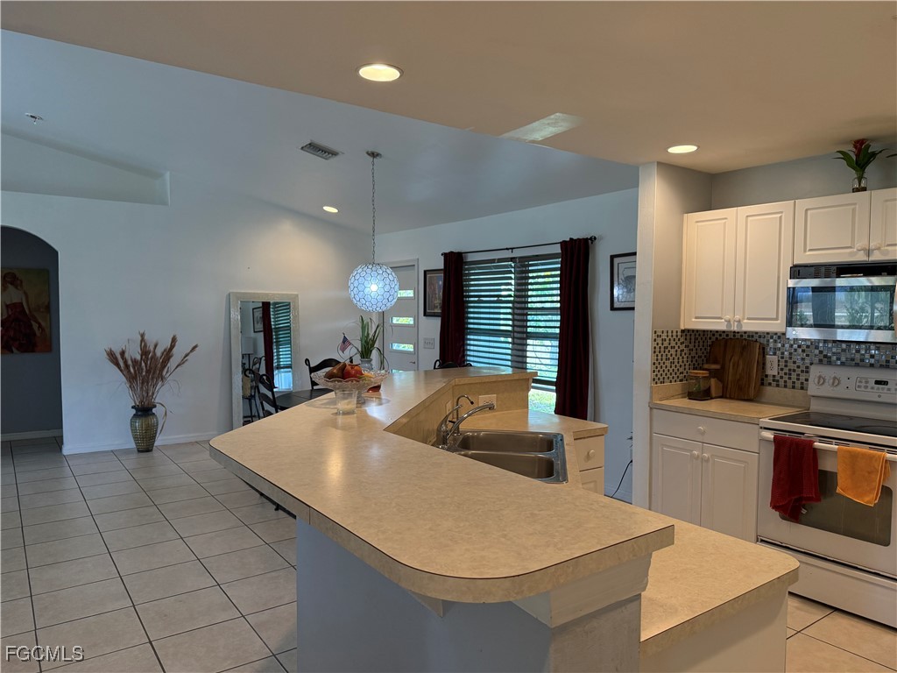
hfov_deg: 71.6
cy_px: 336
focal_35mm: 24
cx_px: 448
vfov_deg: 56.8
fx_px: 622
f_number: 1.78
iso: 200
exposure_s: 1/148
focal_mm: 6.76
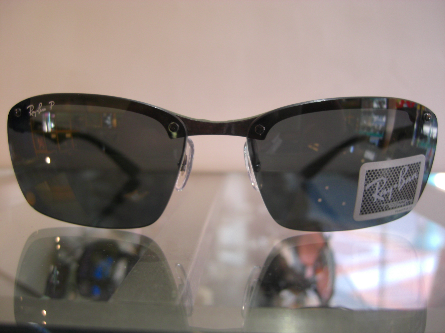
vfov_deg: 37.7
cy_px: 166
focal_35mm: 38
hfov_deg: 49.0
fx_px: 489
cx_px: 222
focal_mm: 7.9
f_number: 2.8
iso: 200
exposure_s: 1/50
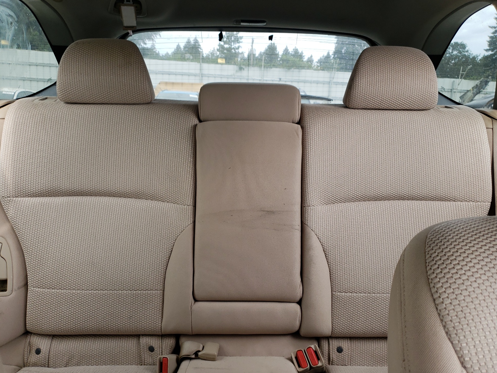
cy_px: 184
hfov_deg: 65.3
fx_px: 388
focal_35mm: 27
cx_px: 251
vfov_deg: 51.4
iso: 50
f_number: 1.5
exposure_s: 1/156
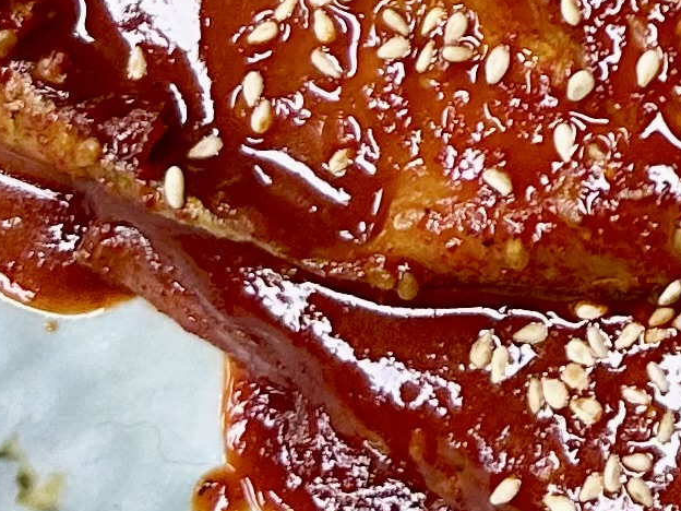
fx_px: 3305
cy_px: -800
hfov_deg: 10.5
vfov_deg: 8.0
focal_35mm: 168
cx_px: 1500
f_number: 1.5
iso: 100
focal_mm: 5.7
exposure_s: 1/60
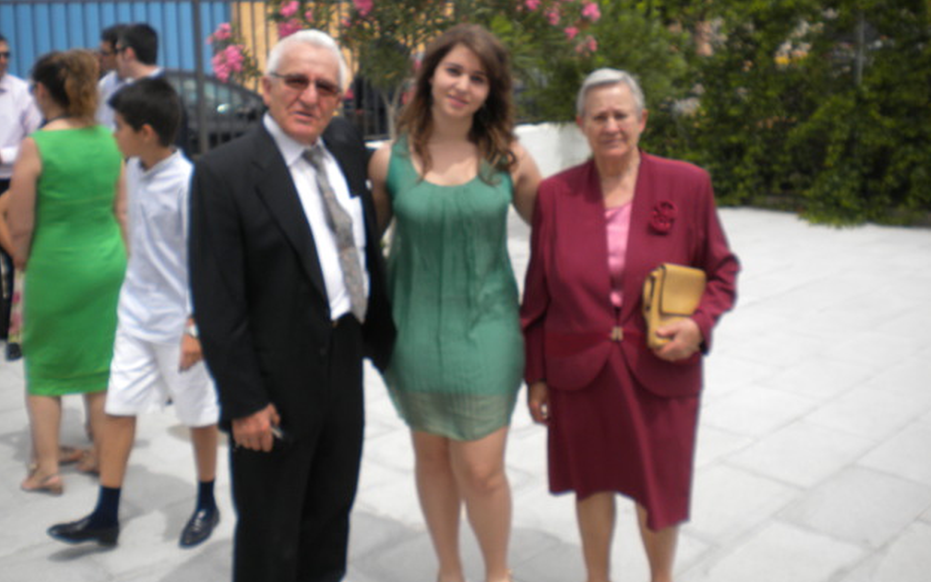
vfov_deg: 33.5
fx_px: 964
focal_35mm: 38
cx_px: 475
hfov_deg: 51.5
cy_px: 235
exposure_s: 1/532
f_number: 4.6
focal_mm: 6.3
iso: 80
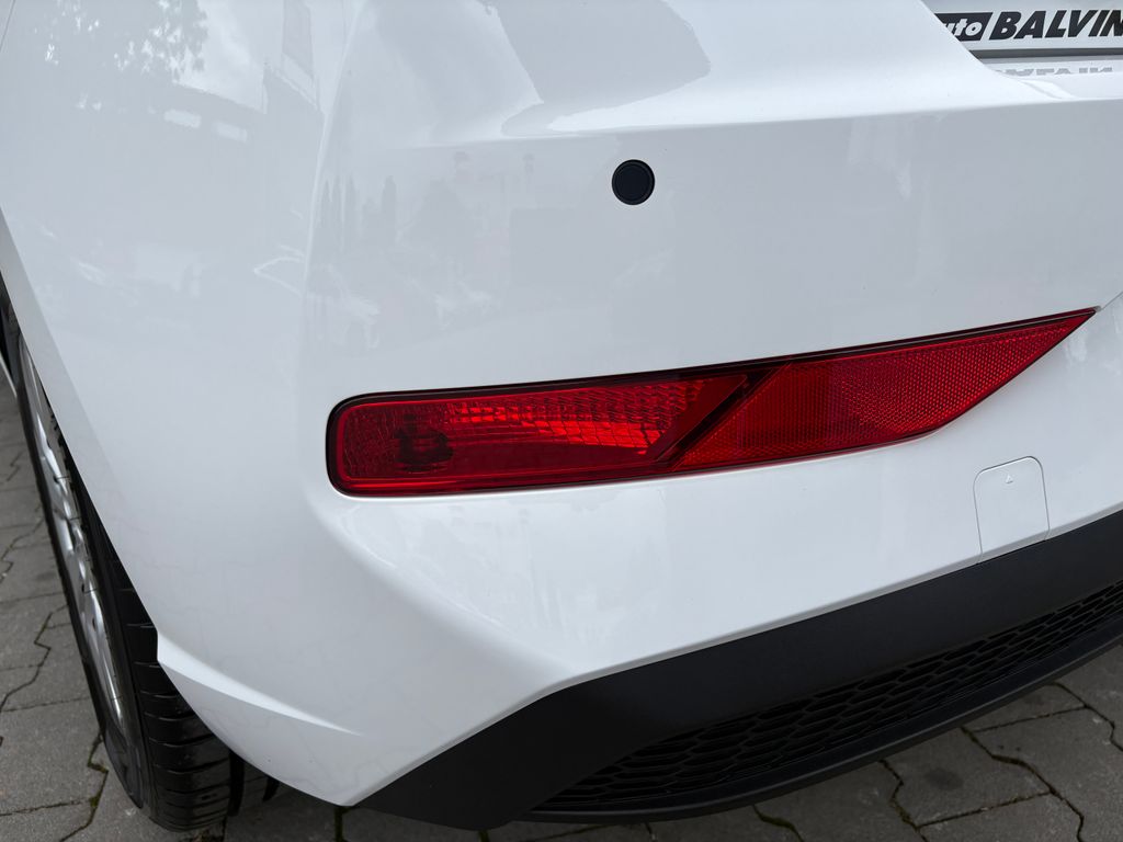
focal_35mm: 26
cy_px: 421
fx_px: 843
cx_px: 562
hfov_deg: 67.3
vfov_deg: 53.1
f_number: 1.6
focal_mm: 5.96
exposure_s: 1/1364
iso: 50
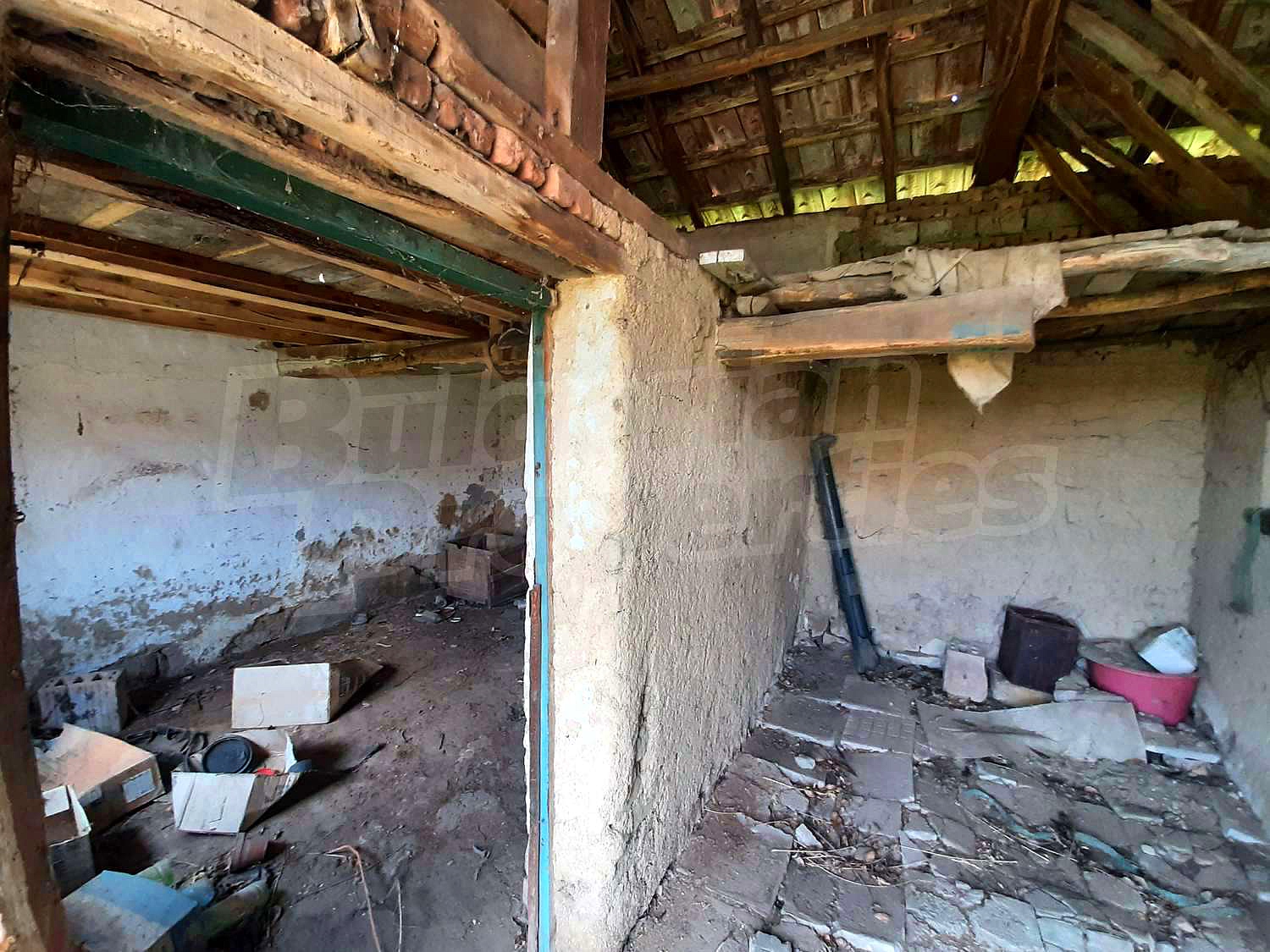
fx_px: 477
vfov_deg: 89.9
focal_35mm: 13
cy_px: 476
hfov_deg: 106.2
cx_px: 635
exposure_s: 1/50
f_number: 2.2
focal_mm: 1.42
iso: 125
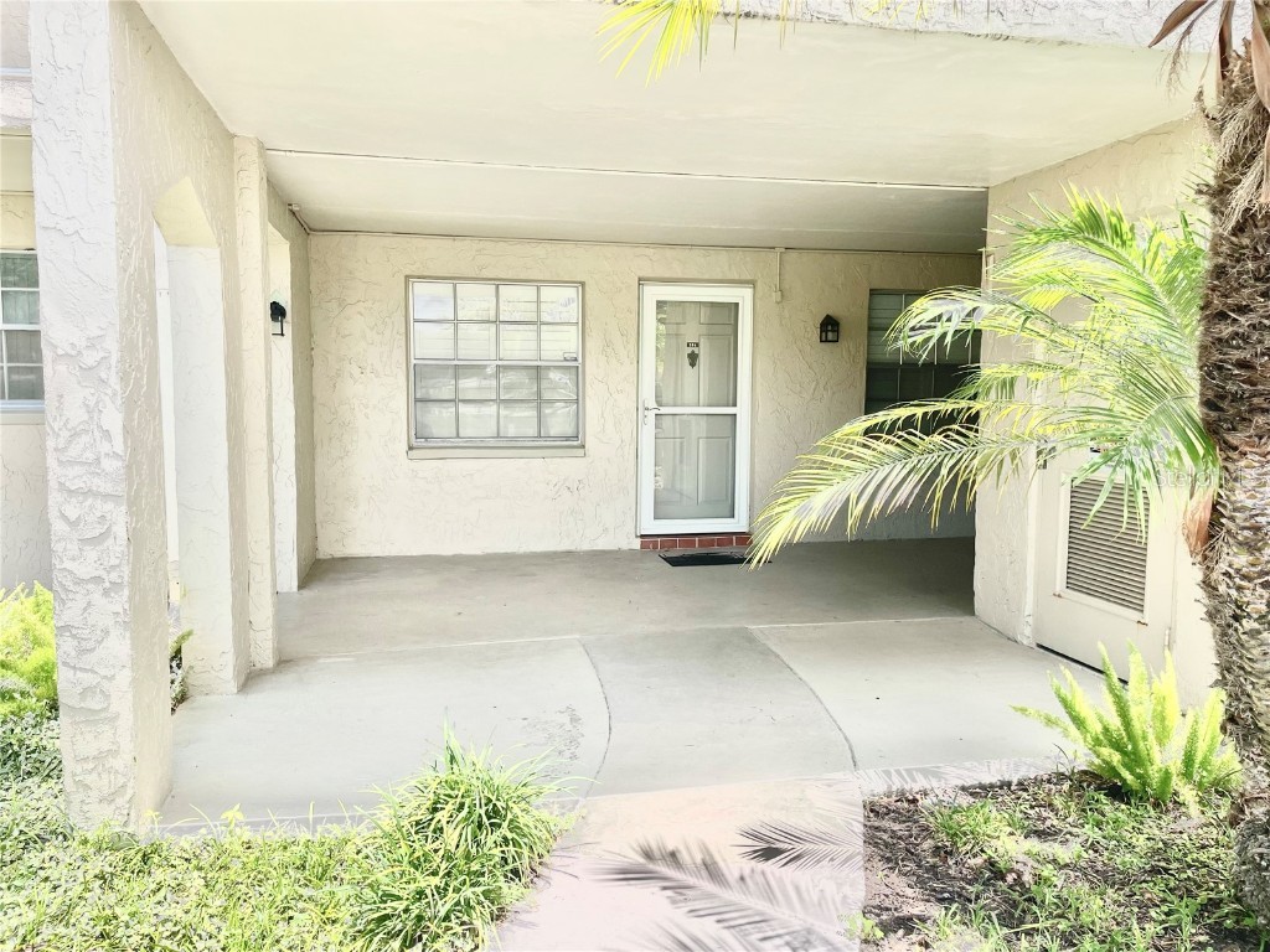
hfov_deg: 67.3
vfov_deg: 53.1
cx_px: 635
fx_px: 954
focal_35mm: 26
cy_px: 476
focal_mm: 4.2
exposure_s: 1/842
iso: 32
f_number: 1.6
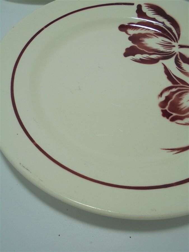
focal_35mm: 29
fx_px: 211
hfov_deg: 48.2
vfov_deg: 61.7
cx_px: 94
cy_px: 126
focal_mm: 5.3
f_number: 3.7
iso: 100
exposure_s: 1/160
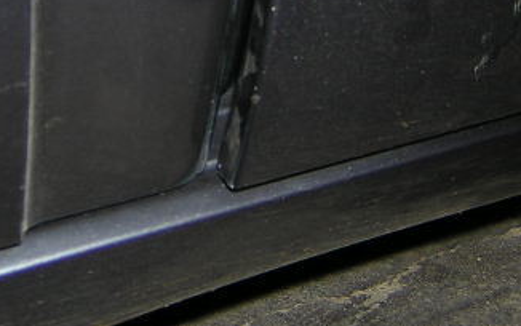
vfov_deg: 16.9
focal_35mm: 75
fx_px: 1065
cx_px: 240
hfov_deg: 27.5
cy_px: -21
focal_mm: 4.7
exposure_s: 1/60.1
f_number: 2.6
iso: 100
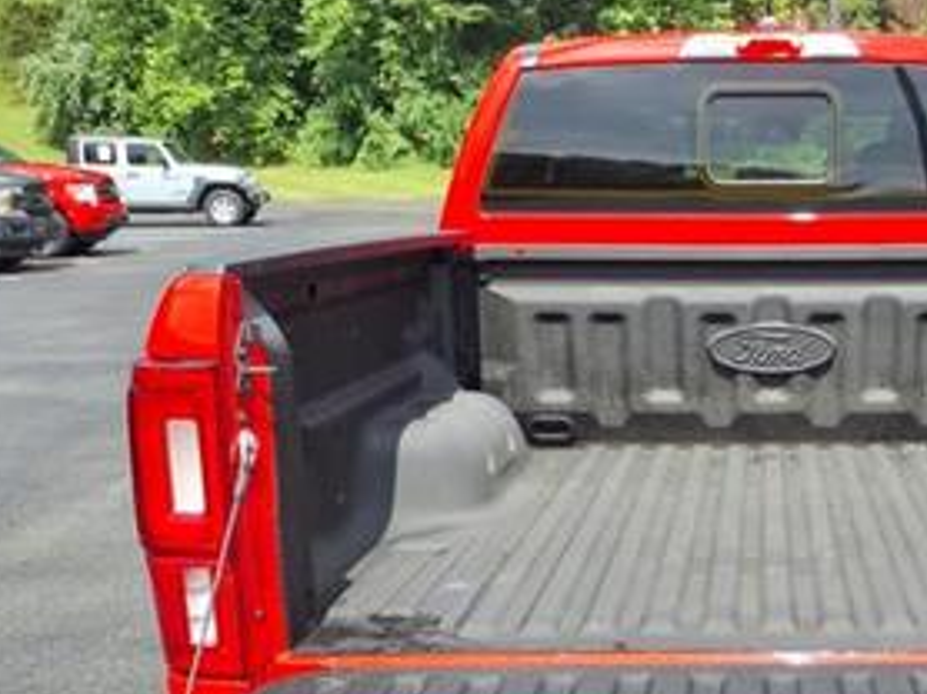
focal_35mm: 49
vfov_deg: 29.3
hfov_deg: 37.4
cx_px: 760
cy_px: 494
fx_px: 1311
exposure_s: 1/1111
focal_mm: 3.58
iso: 40
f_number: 1.9
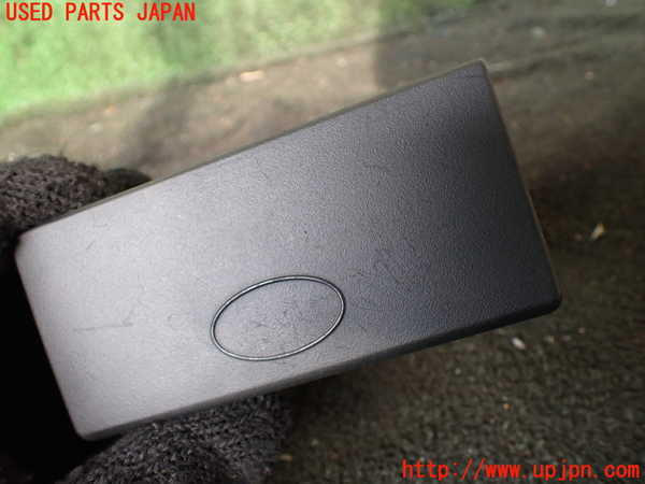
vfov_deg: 46.8
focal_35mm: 30
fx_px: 559
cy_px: 242
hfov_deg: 60.0
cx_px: 322
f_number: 2.3
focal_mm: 5.4
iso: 320
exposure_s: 1/125
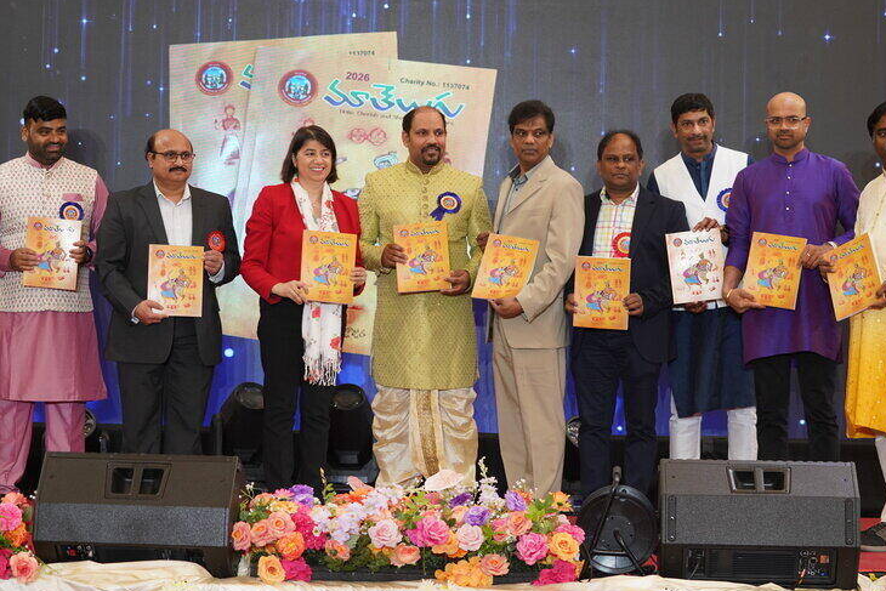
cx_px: 407
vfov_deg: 14.9
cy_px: 267
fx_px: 2265
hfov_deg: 22.1
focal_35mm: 92
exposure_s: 1/200
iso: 1250
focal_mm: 70
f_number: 5
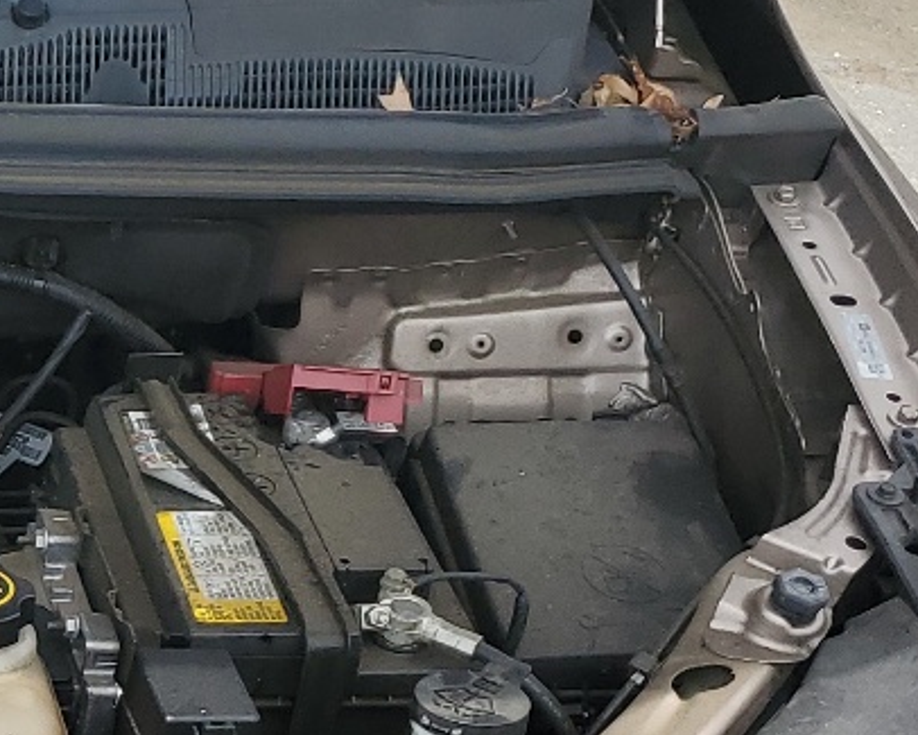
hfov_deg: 16.8
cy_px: 694
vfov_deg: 15.2
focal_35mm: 100
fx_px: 2718
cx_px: -595
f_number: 1.5
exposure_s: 1/1667
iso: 50
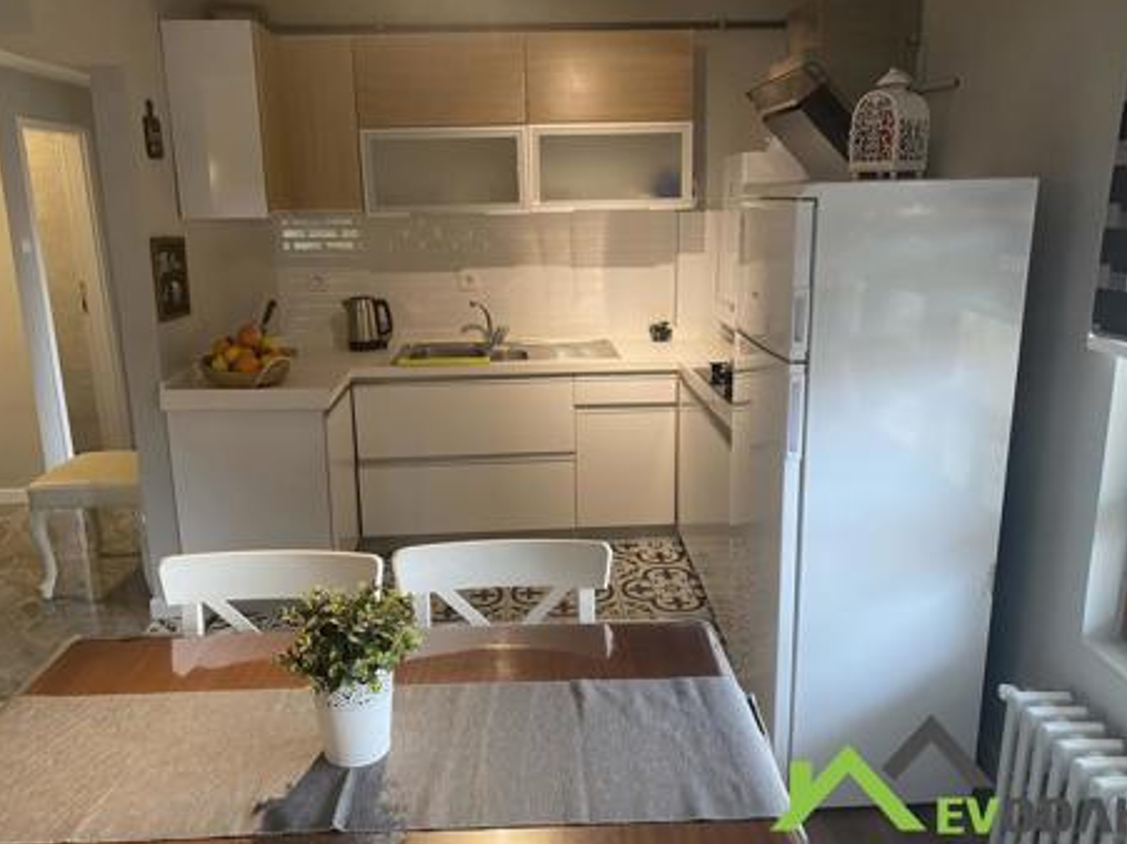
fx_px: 879
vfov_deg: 51.3
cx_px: 575
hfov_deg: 65.3
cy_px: 411
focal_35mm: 27
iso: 100
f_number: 1.8
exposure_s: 1/50
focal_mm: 4.25
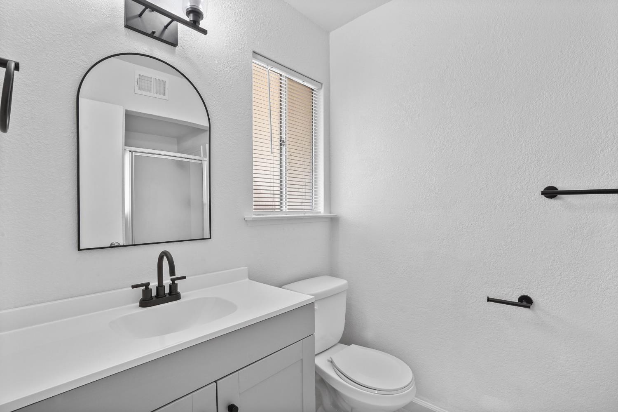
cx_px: 309
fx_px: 275
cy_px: 206
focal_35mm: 16
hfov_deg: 96.8
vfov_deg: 73.7
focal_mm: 16
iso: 2000
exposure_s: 1/30
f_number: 11
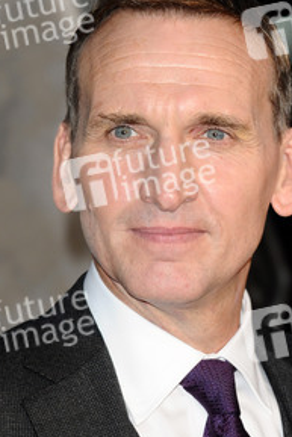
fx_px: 4164
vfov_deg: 6.0
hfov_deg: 4.0
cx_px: 182
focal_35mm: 343
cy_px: 251
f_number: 4.5
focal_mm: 165
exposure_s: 1/200
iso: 320
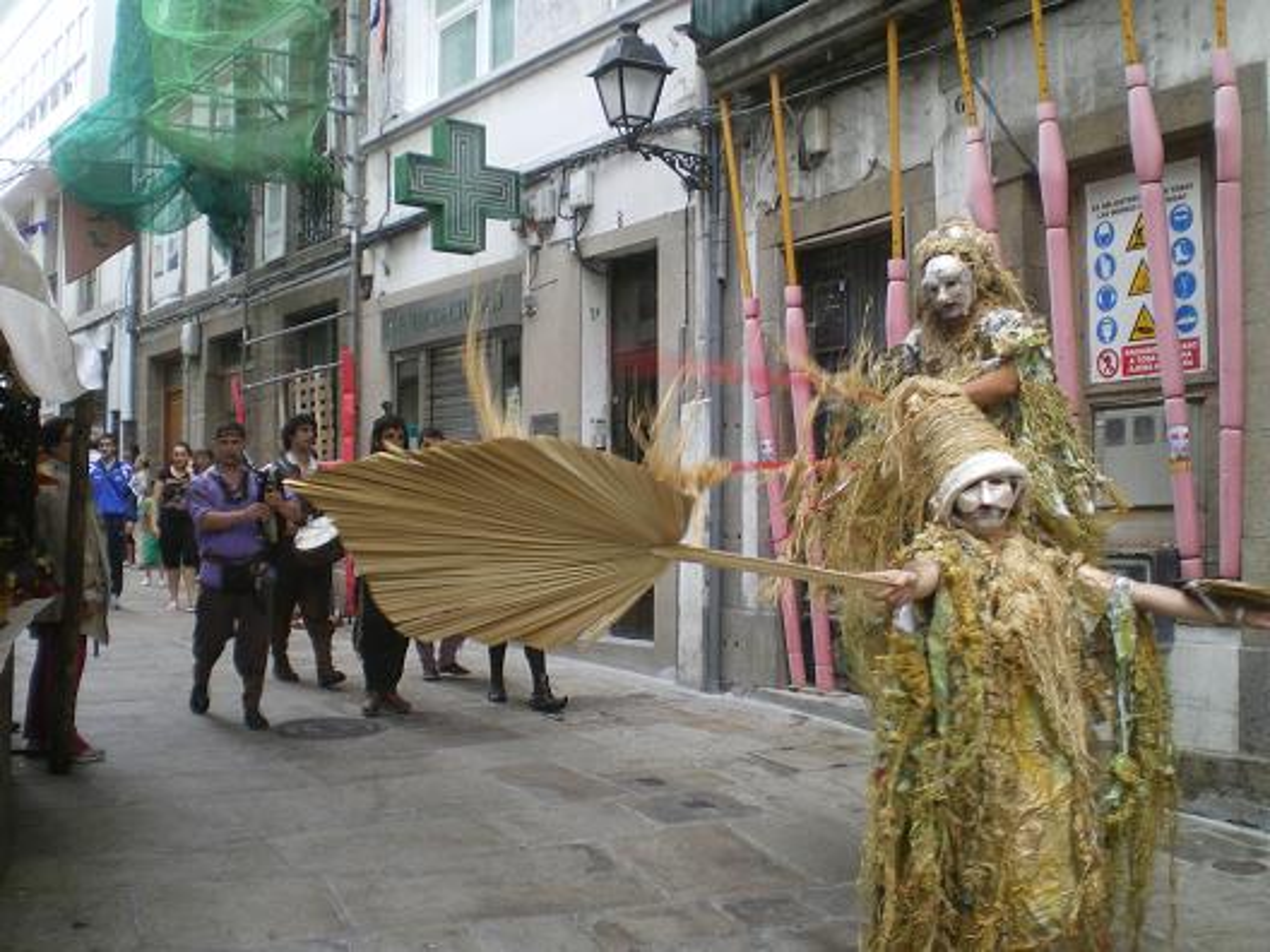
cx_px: 635
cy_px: 476
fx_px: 1394
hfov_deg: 49.0
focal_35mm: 38
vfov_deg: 37.7
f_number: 3.1
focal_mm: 6.3
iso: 64
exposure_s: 1/80
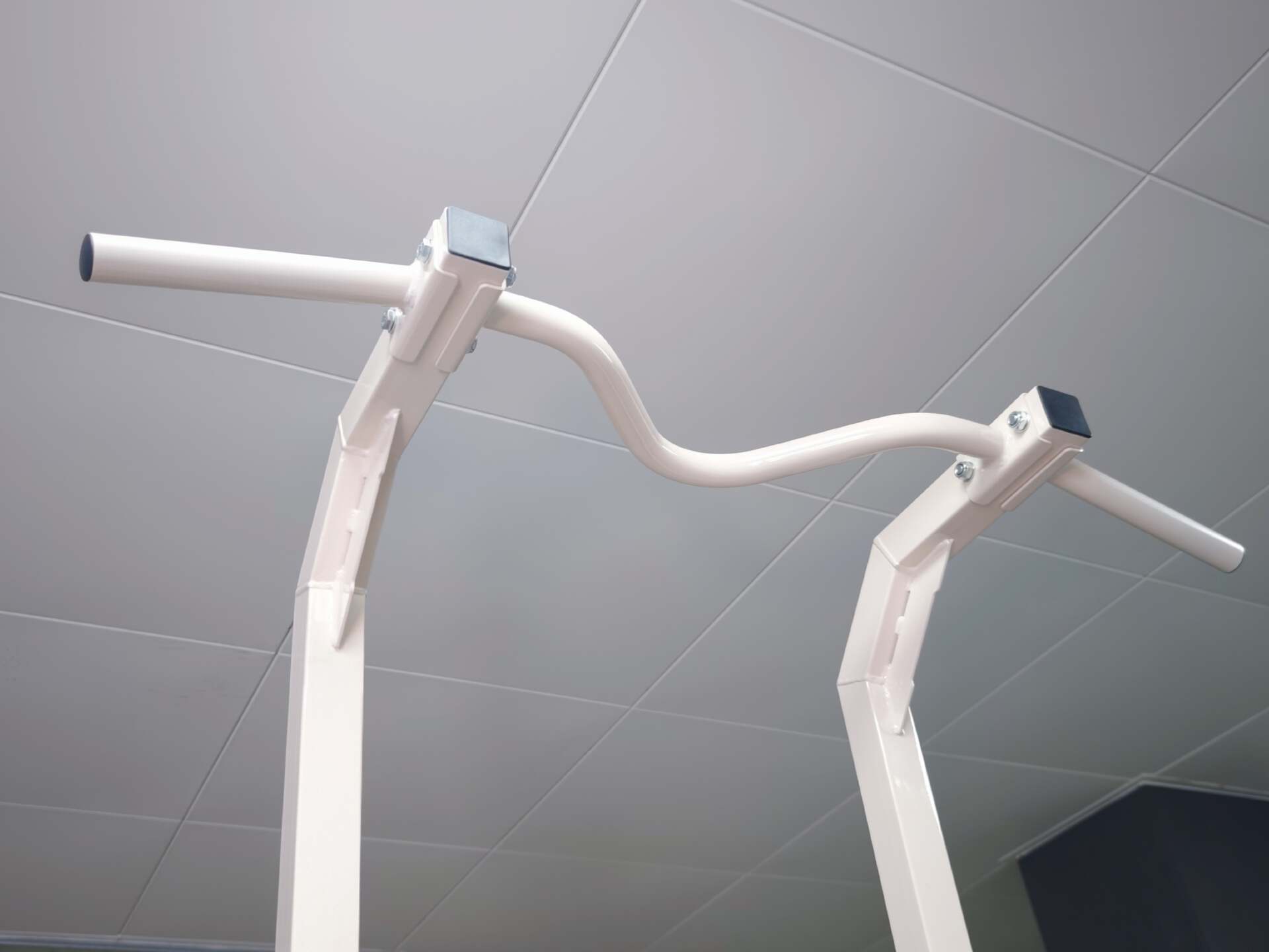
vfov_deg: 40.7
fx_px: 1283
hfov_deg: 52.6
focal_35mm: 35
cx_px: 634
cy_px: 476
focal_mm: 8.72
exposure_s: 1/100
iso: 160
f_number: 1.63
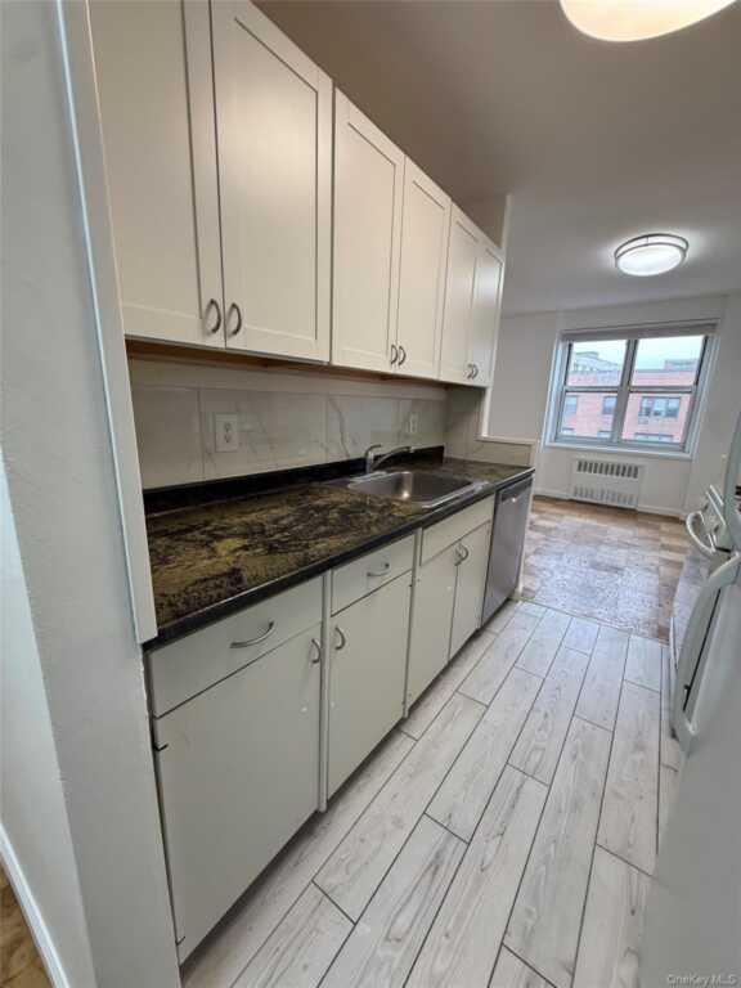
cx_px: 370
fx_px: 400
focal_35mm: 14
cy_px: 494
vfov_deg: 102.1
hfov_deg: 85.7
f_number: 2.2
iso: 160
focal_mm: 2.22
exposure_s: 1/120
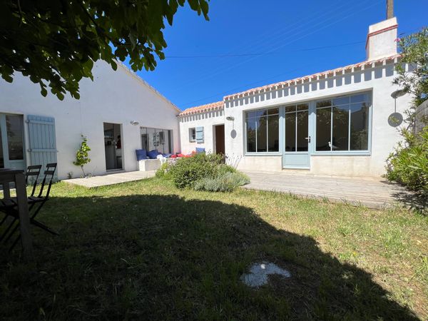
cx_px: 214
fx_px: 161
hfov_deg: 106.2
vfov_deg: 89.9
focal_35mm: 13
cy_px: 160
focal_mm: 1.57
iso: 32
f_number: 1.8
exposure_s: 1/2370
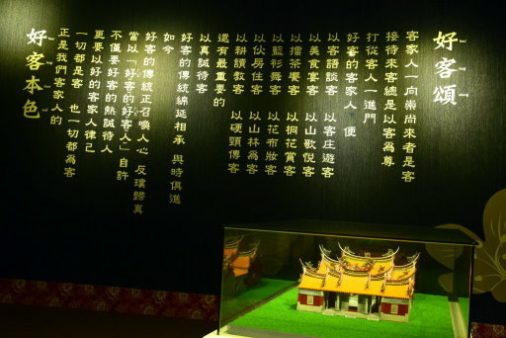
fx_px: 506
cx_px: 253
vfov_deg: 36.9
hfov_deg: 53.1
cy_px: 169
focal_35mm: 36
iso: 1250
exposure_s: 1/30
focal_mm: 24
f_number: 5.6
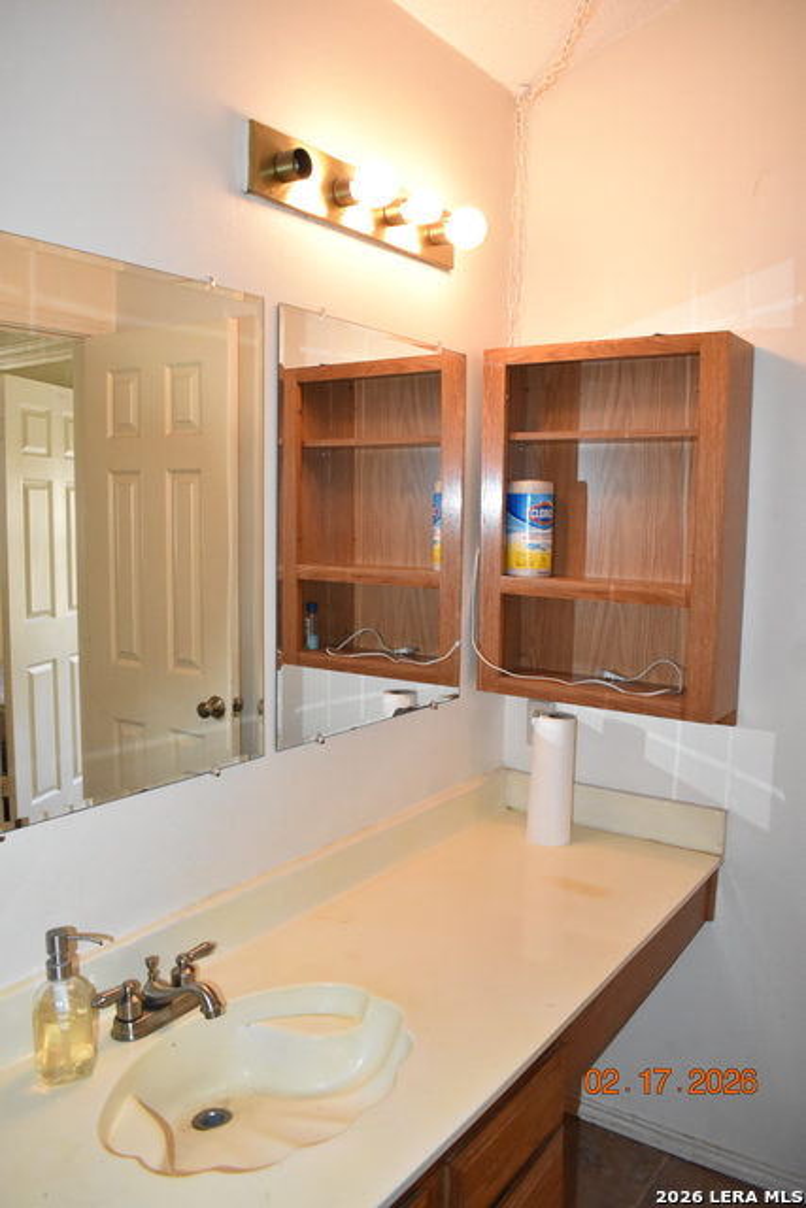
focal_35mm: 27
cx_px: 403
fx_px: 906
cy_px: 604
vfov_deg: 67.4
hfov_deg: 48.0
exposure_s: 1/200
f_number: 6.3
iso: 3200
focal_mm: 18
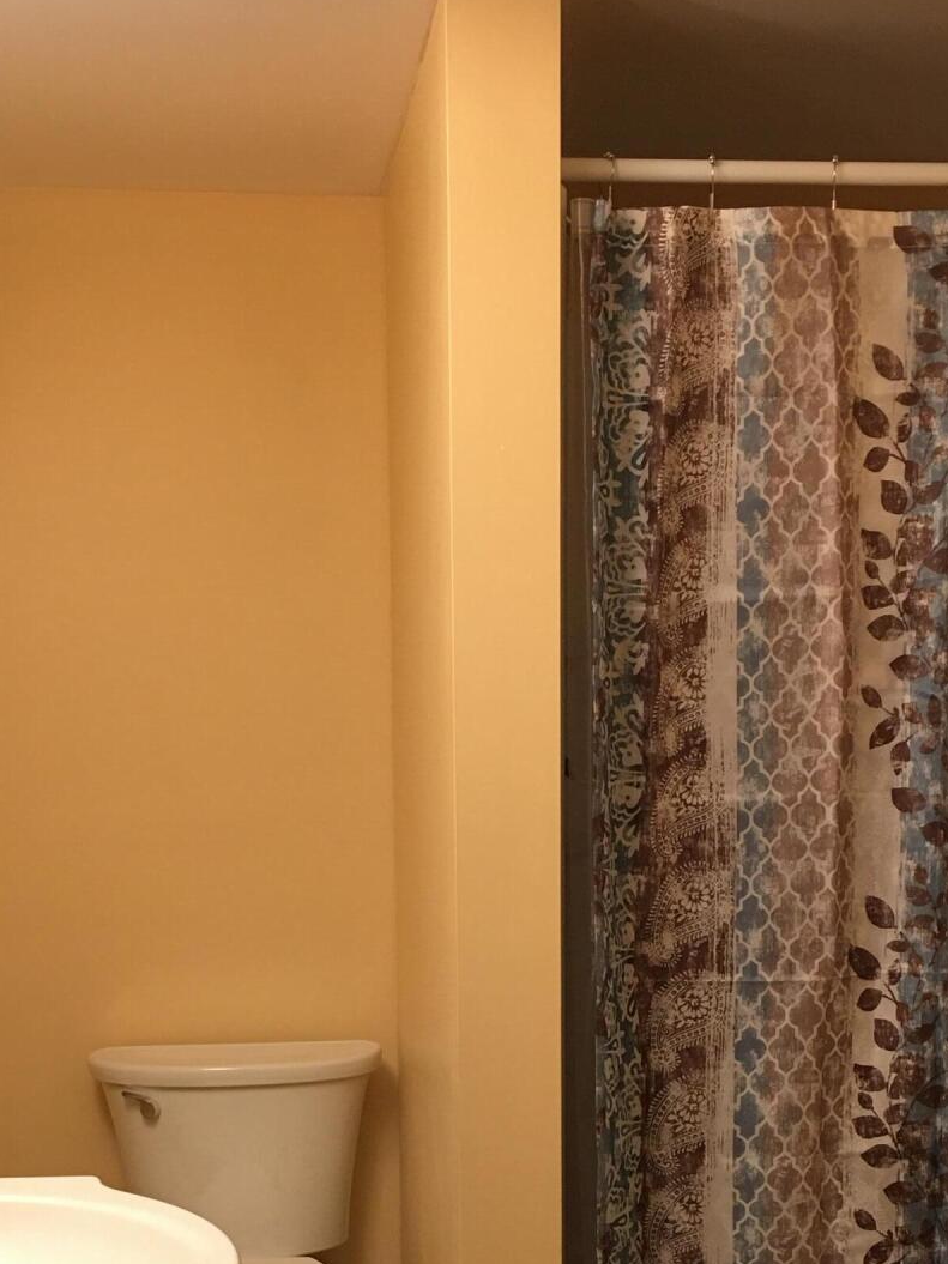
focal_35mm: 55
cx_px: 473
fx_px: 2009
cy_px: 1068
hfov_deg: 26.6
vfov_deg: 33.6
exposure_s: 1/15
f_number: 2.2
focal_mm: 4.15
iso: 50
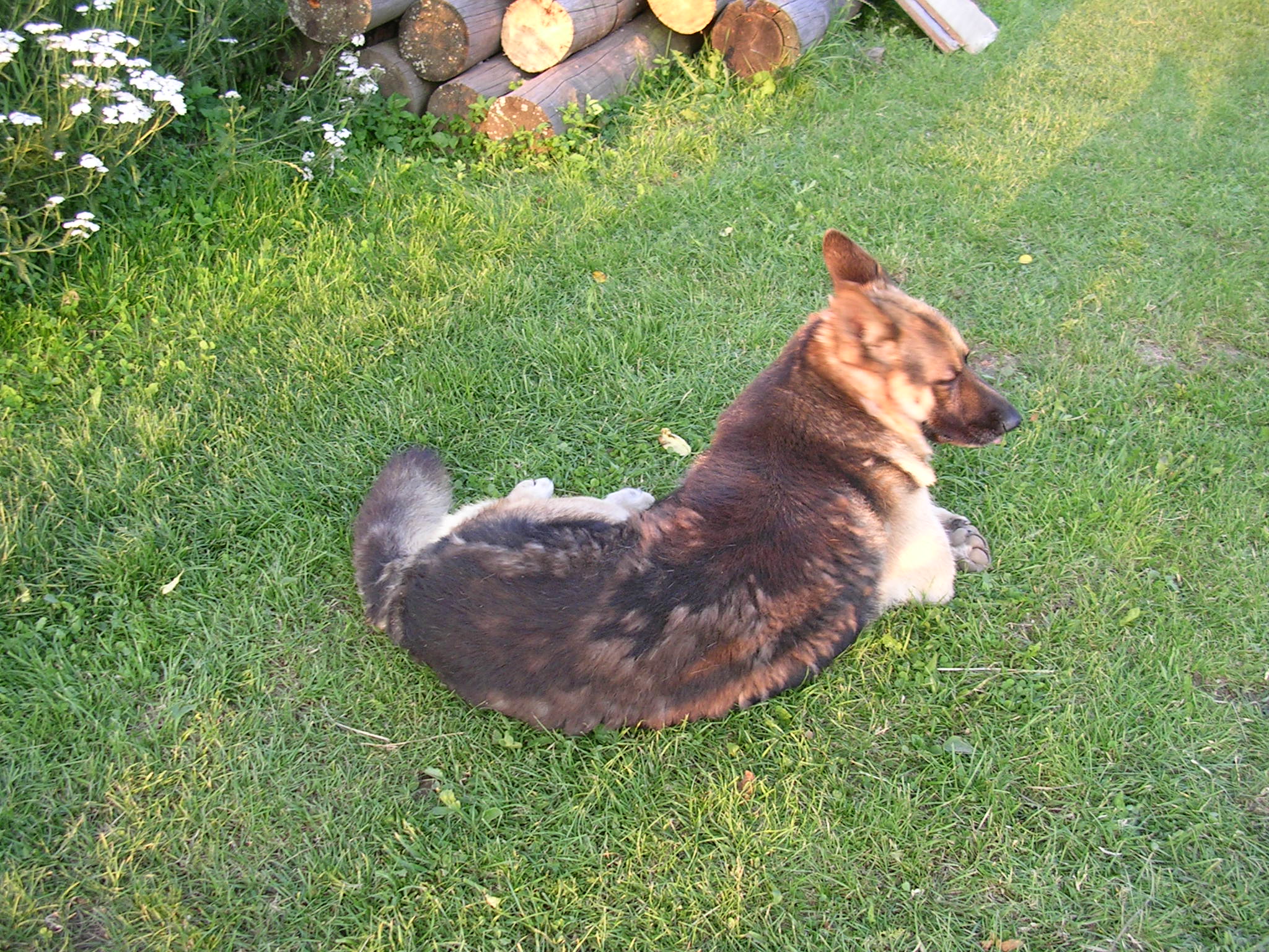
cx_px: 634
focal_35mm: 38
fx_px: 1393
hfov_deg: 49.0
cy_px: 476
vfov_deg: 37.7
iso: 50
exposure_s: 1/31.2
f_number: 2.8
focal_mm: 5.8
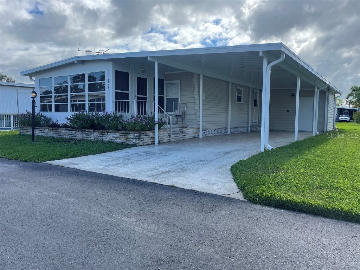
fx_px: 270
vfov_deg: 53.1
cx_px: 180
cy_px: 135
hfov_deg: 67.3
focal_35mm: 26
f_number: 1.6
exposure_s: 1/1887
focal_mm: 4.2
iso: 32
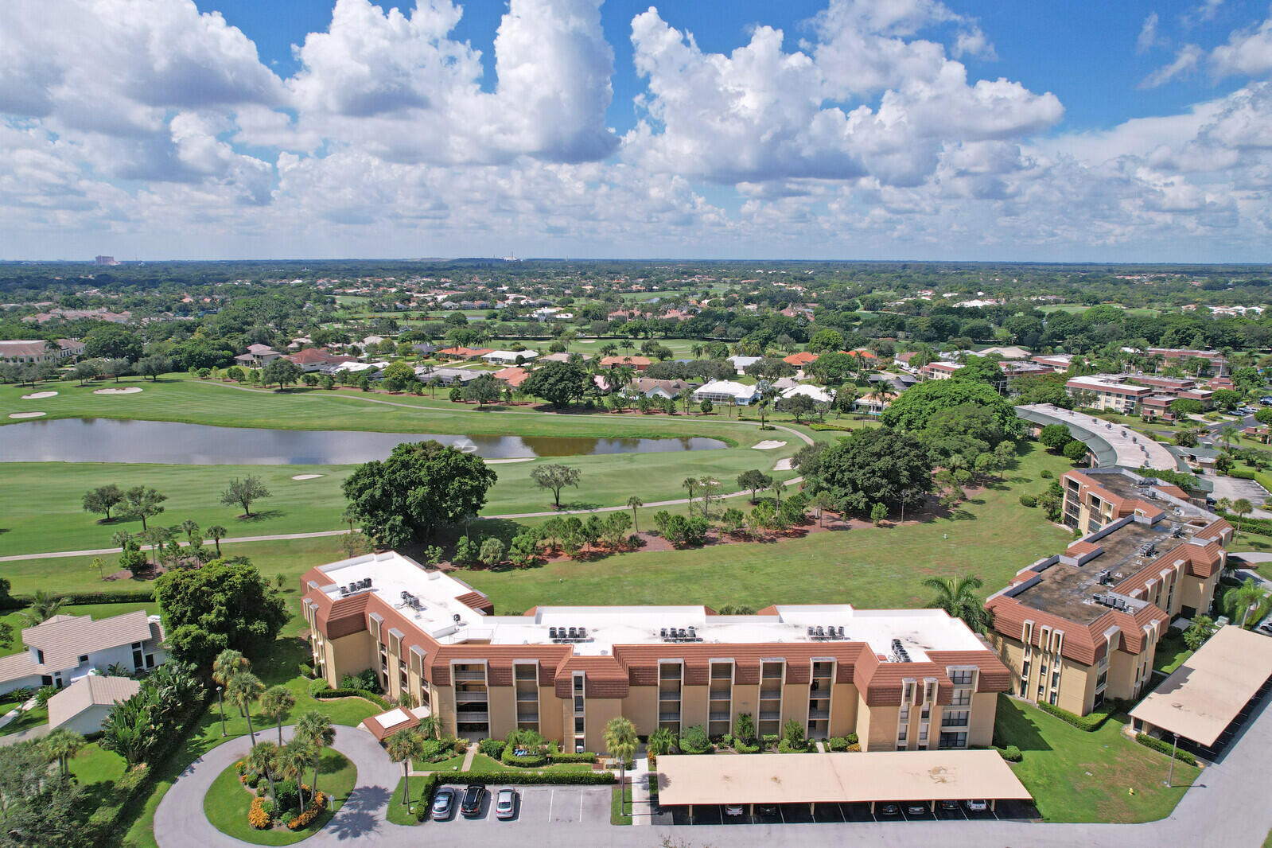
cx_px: 636
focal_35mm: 22
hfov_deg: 78.6
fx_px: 777
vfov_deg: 57.2
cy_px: 424
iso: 140
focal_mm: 8.38
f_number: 2.8
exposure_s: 1/4000
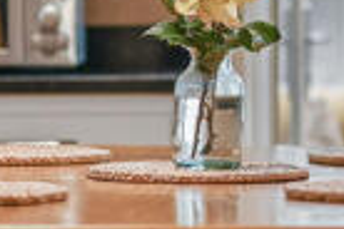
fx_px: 2274
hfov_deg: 8.6
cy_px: 27
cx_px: 349
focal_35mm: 238
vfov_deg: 5.8
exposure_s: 1/30
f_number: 1.8
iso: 400
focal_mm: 50
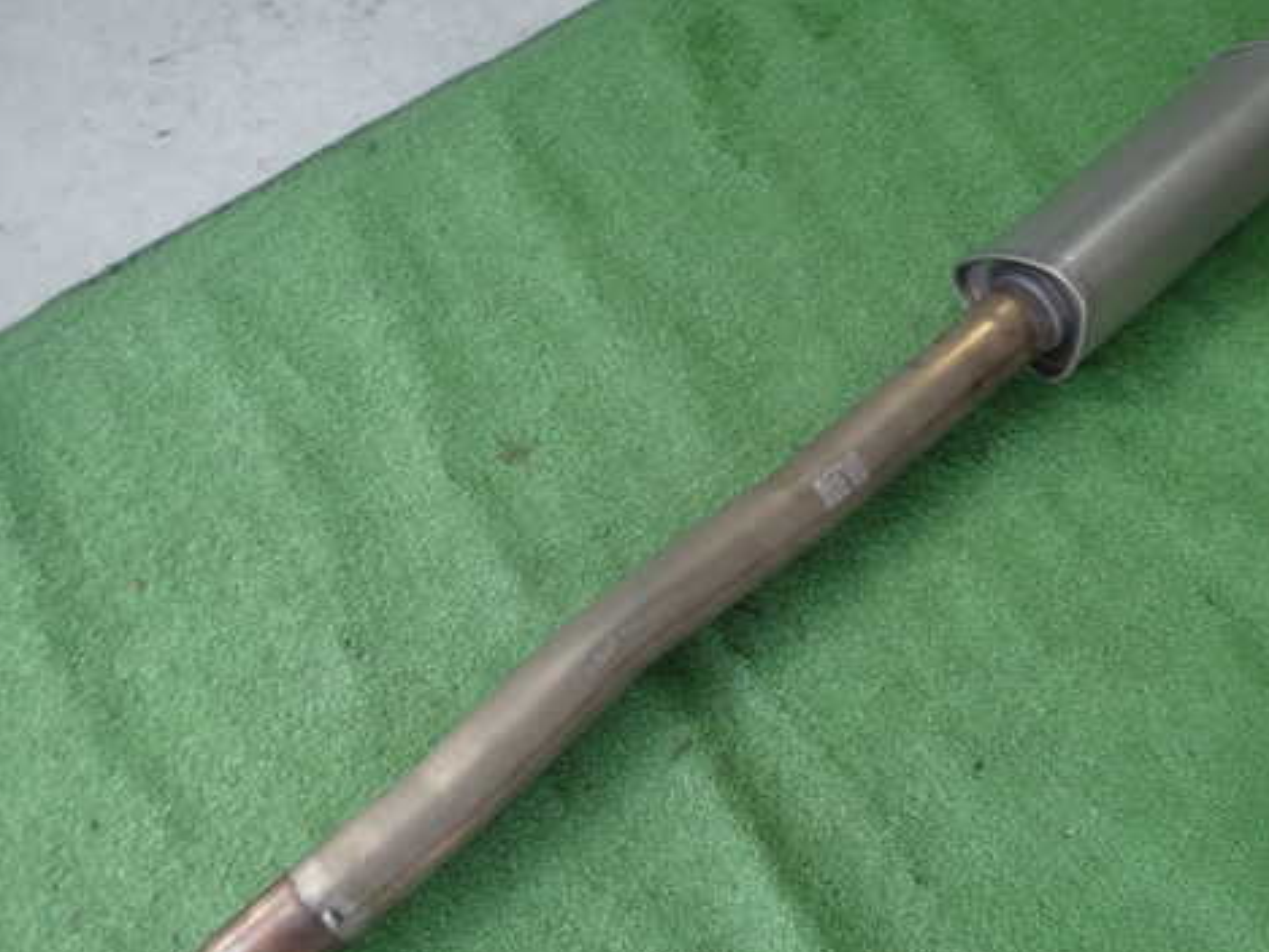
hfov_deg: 56.3
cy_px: 519
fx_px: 1173
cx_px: 766
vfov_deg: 44.1
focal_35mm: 32
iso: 100
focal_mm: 4.5
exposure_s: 1/100
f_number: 2
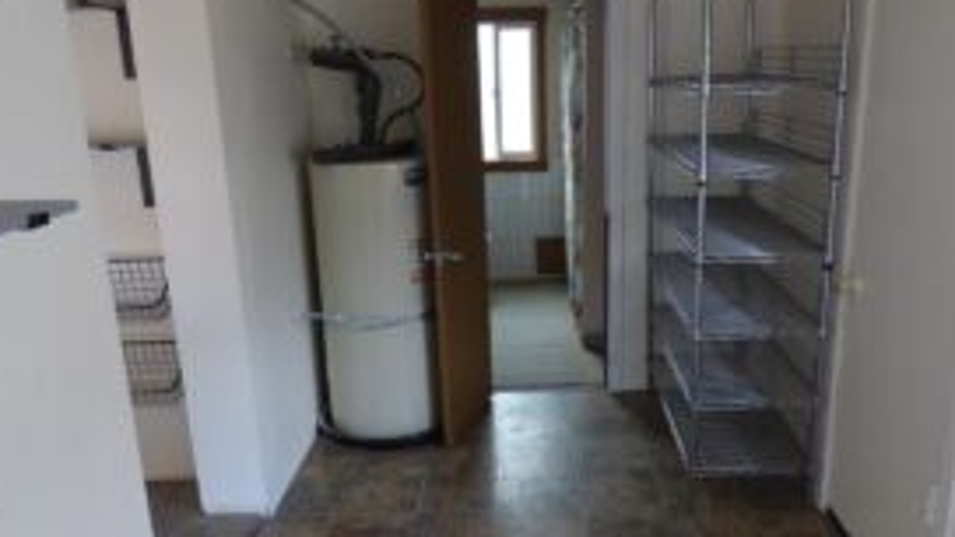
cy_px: 333
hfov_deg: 60.8
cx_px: 537
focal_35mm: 32
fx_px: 810
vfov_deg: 36.5
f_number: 2.8
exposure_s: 1/40
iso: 400
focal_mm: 3.58
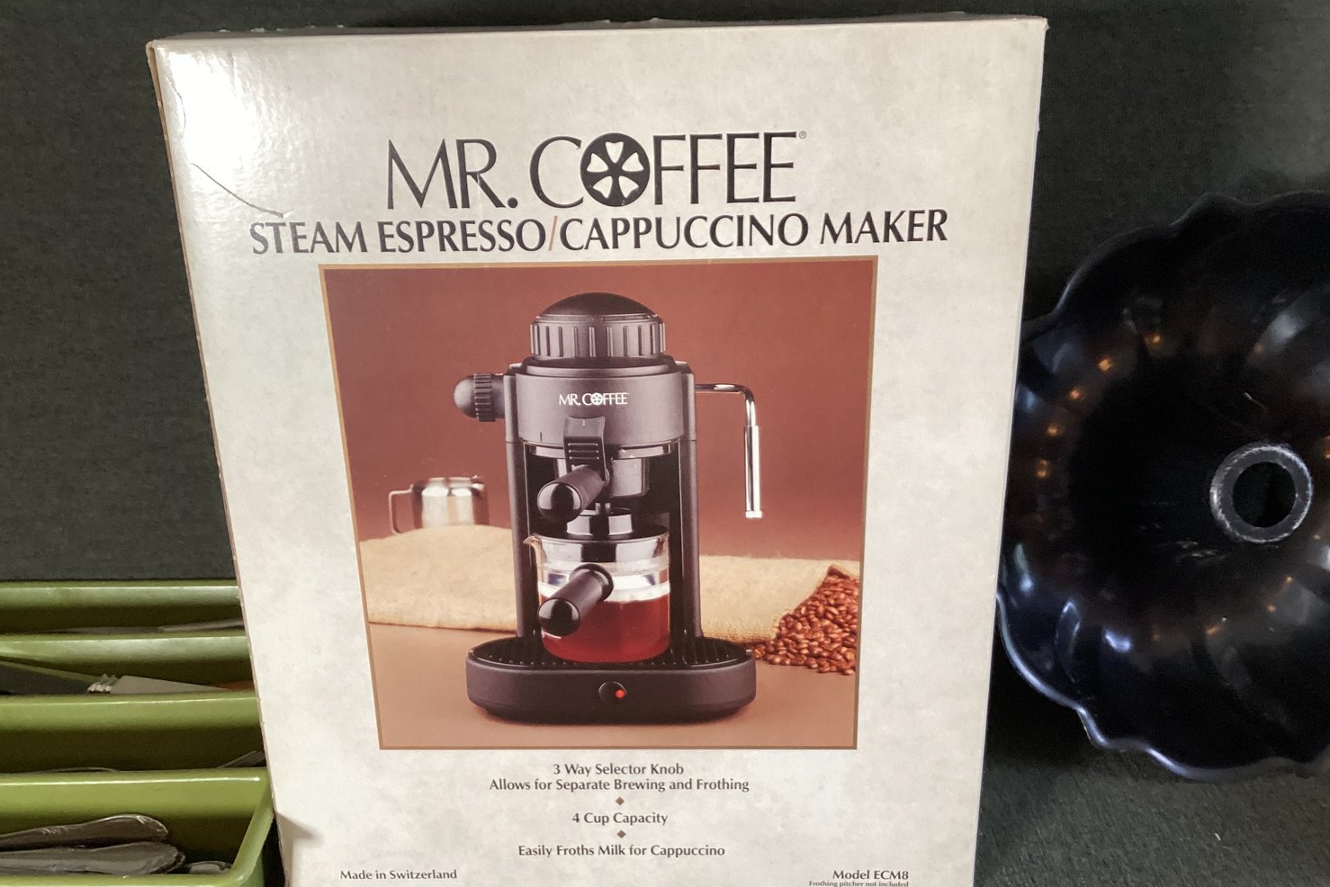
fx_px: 1219
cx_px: 656
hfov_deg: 57.2
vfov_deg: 39.9
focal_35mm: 33
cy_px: 503
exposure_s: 1/50
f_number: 2.4
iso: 160
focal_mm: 3.3
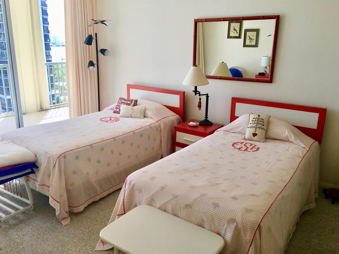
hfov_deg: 61.7
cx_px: 170
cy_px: 127
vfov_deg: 48.2
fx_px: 284
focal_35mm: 29
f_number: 2.2
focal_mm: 4.15
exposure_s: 1/272
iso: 25
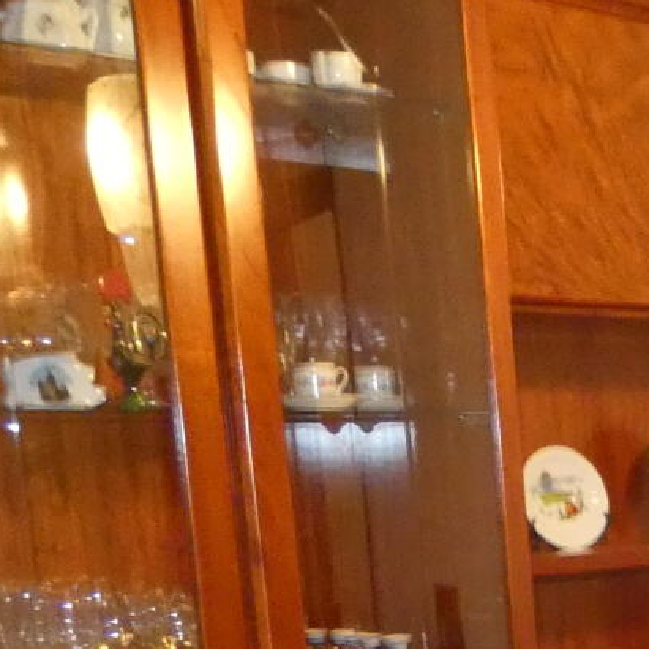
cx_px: 1203
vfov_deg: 19.2
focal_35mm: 86
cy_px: 753
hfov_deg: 16.5
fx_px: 1824
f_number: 2.8
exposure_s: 1/60
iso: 800
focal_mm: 3.6
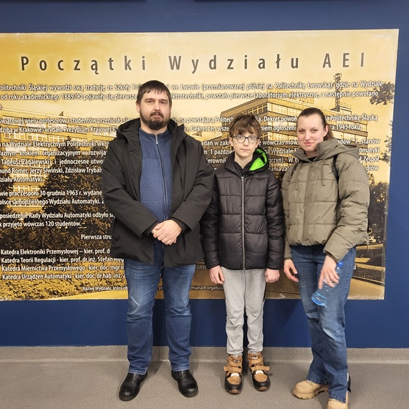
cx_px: 210
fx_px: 414
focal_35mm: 31
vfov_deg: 52.5
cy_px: 206
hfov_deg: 52.5
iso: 500
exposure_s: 1/50
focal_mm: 5.4
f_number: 1.8
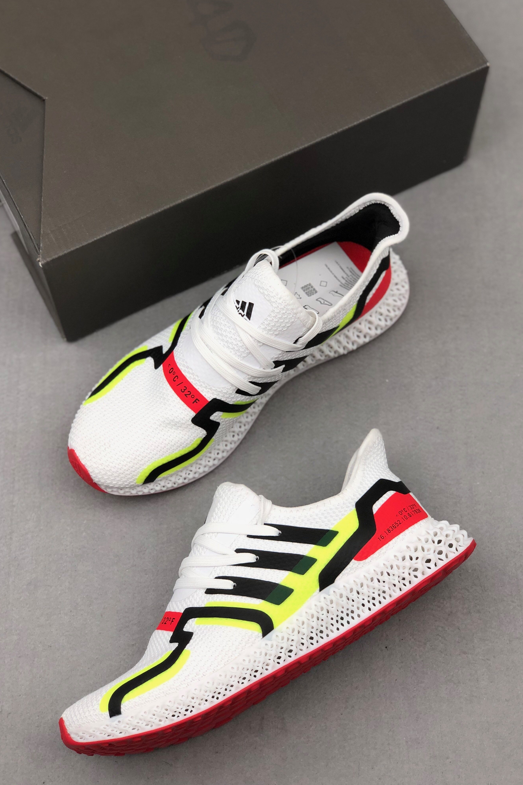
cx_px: 269
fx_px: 1199
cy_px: 391
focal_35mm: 55
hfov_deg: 24.6
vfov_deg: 36.2
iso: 25
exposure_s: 1/60
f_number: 2.4
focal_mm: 6
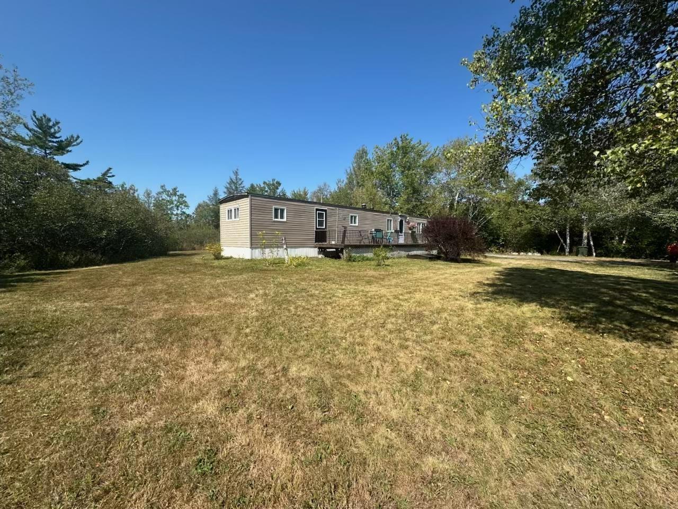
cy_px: 254
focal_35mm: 14
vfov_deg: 85.7
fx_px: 274
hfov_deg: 102.1
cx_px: 339
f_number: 2.2
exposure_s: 1/1667
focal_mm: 2.22
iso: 50
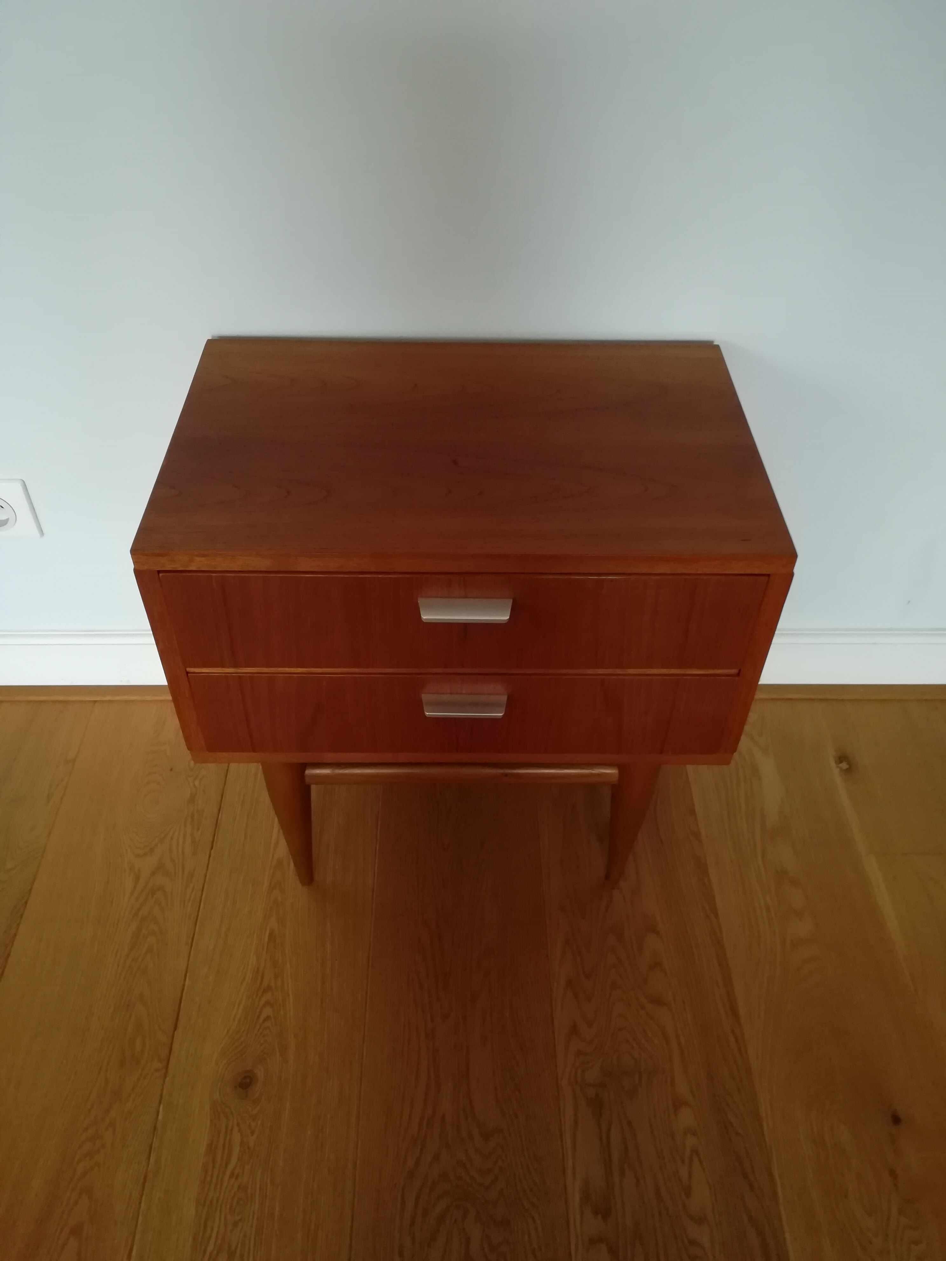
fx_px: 947
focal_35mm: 26
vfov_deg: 67.3
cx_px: 473
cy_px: 630
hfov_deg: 53.1
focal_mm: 3.83
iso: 500
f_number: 2.2
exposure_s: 1/25
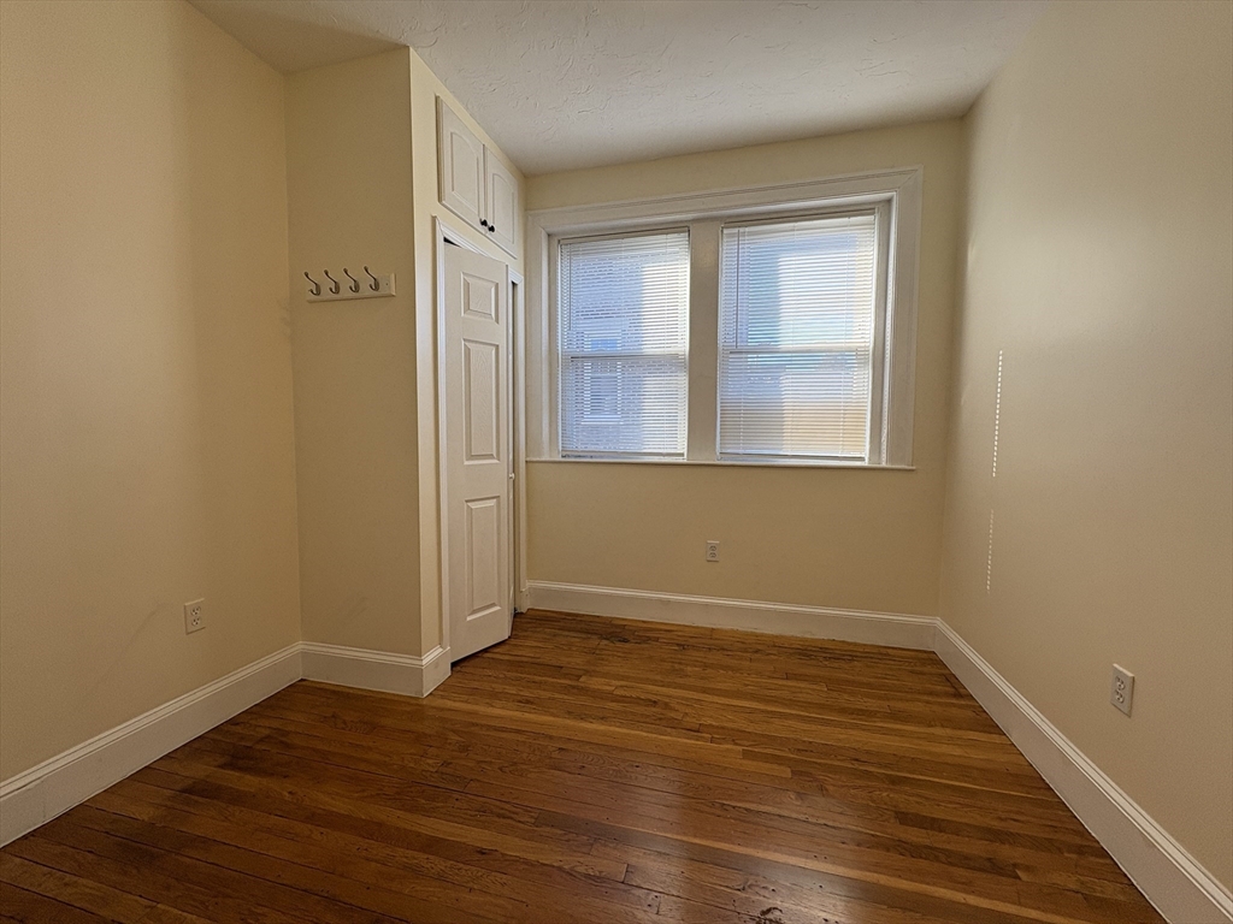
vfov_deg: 85.7
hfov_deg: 102.1
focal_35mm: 14
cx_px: 616
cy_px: 462
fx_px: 499
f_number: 2.2
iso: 50
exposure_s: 1/120
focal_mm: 2.22
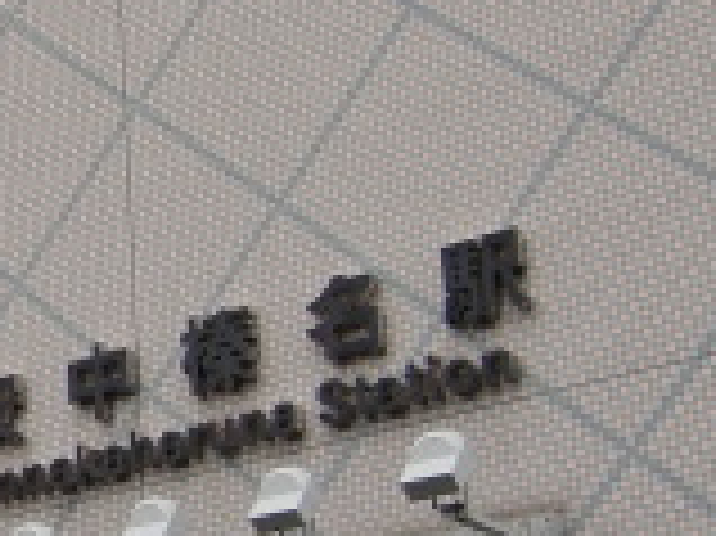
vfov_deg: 13.0
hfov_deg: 16.3
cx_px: -279
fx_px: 2336
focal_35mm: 113
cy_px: 401
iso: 64
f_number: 7
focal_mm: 4.9
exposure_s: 1/200
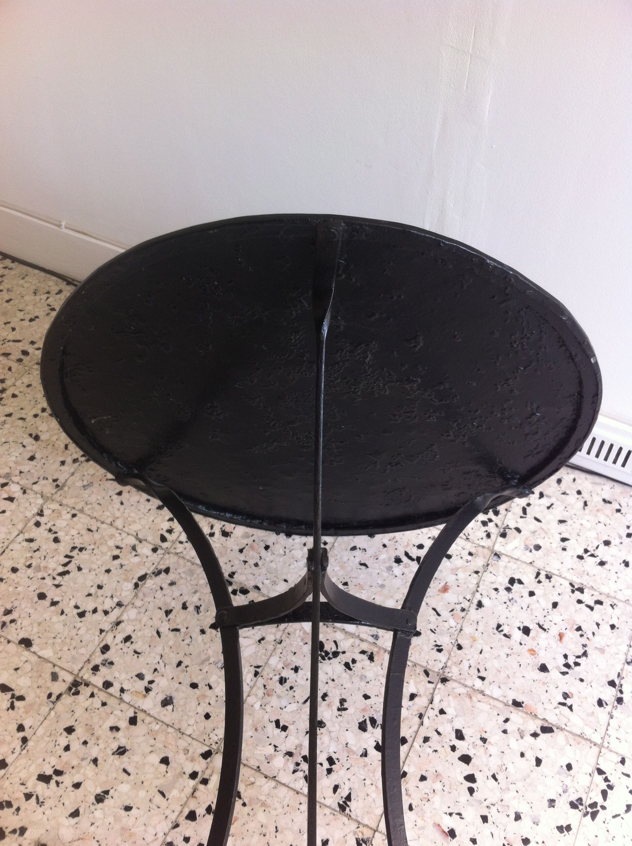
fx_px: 854
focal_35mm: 35
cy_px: 423
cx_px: 316
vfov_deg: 52.7
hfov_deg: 40.6
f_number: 2.8
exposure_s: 1/30
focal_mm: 3.85
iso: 80
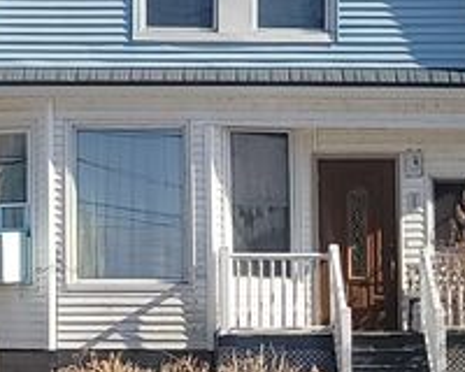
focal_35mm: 61
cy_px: 50
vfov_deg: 24.4
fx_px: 839
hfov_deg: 30.4
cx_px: 109
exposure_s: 1/775
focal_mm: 7
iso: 20
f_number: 1.8
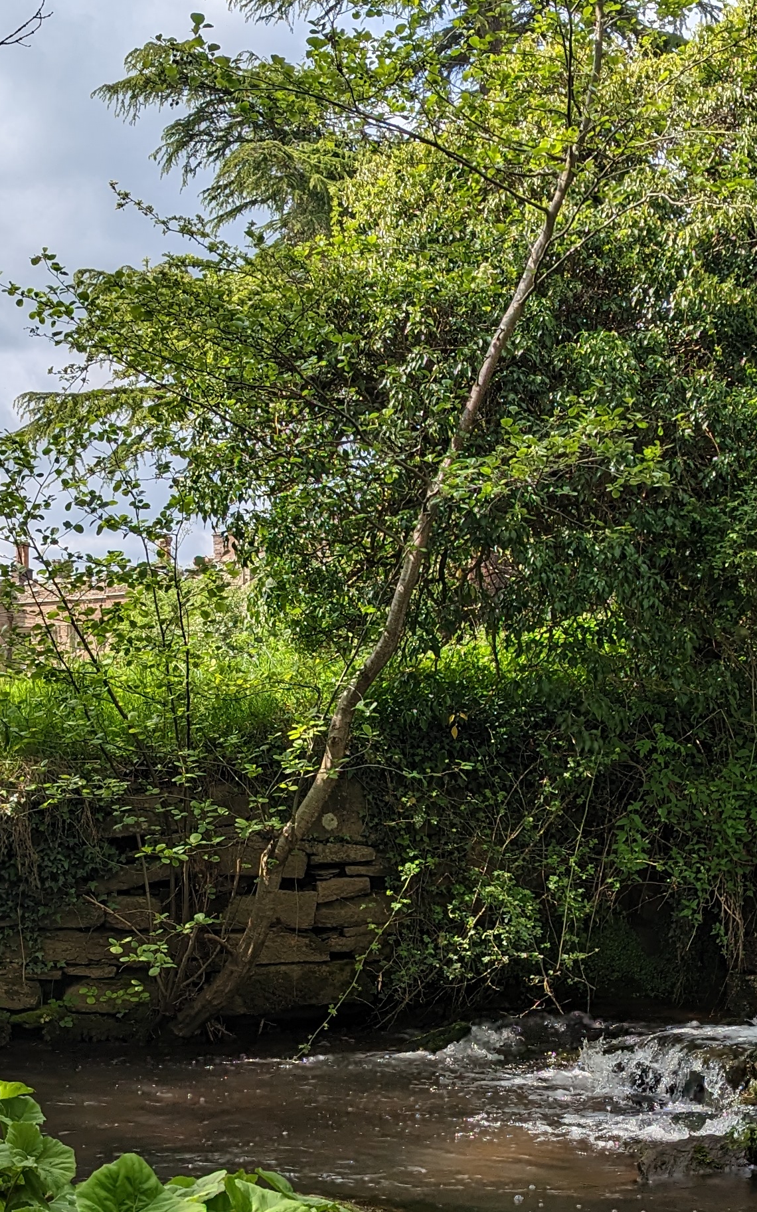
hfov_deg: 22.6
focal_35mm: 57
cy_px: 738
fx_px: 1882
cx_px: 541
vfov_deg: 35.5
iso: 45
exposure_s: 1/2358
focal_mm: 6.81
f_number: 1.85
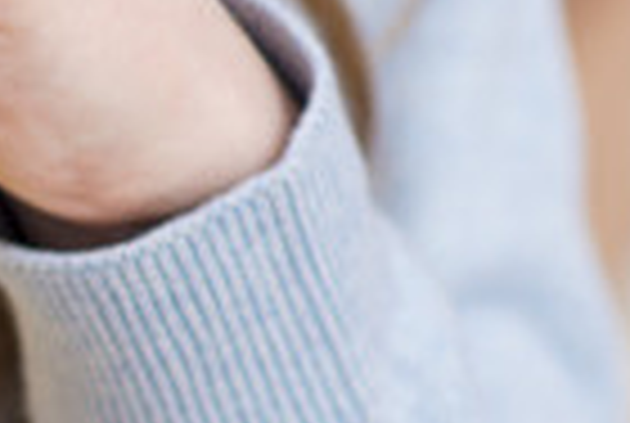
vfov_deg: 2.3
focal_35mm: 606
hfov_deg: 3.4
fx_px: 10628
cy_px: 412
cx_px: -868
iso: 100
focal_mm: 85
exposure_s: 1/160
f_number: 3.5
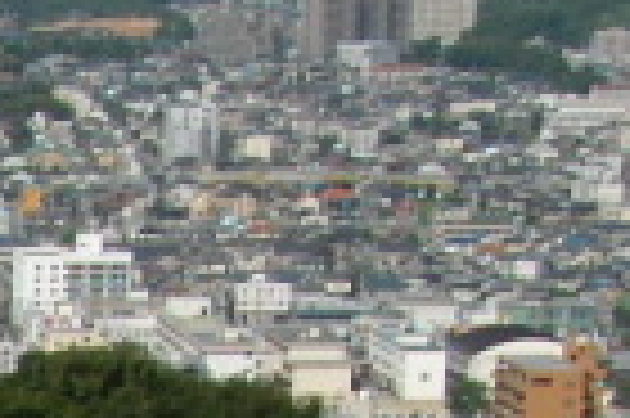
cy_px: 1306
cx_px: -1233
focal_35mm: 264
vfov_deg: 4.9
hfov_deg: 7.0
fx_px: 4615
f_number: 10
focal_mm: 24
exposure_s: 1/350
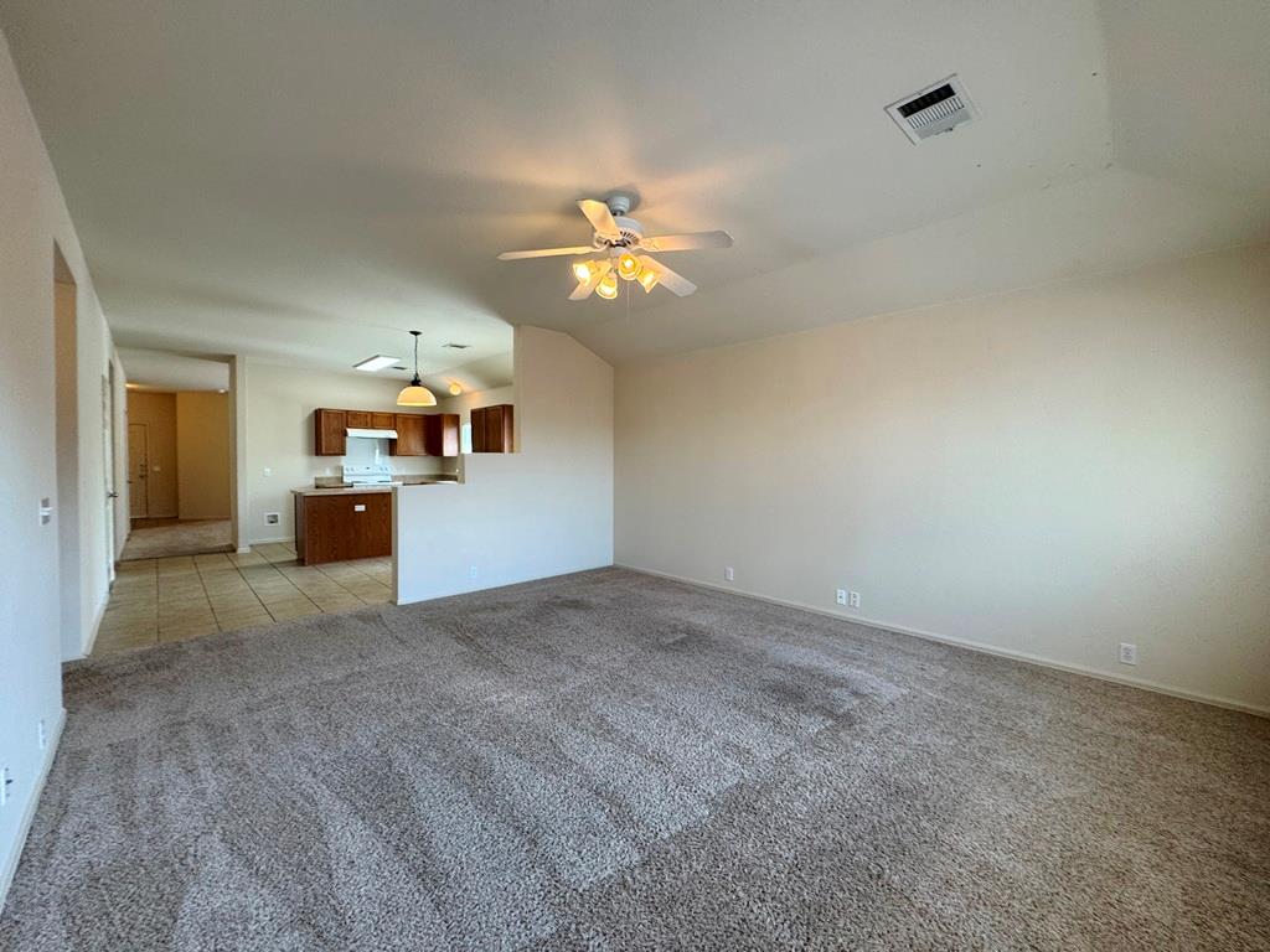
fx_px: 514
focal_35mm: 14
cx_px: 635
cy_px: 476
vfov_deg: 85.7
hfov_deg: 102.1
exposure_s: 1/120
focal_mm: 2.22
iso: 160
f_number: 2.2
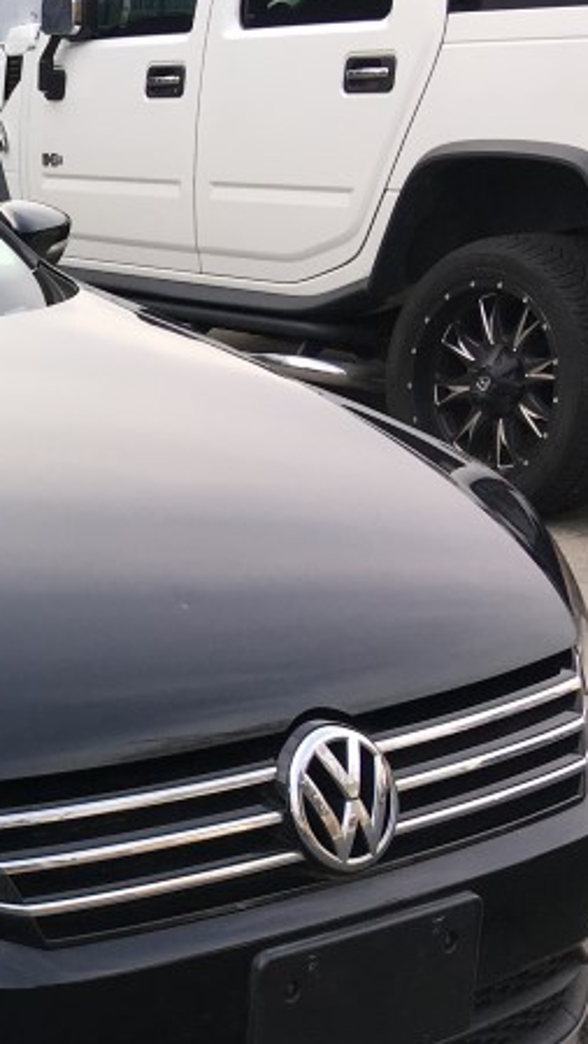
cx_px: -367
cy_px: 674
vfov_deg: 29.2
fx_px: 1993
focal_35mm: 72
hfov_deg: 15.2
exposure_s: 1/320
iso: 25
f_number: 2.2
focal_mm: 4.15
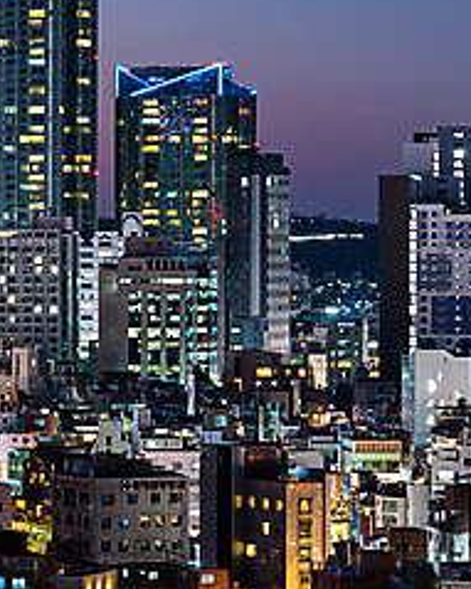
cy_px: 200
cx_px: -148
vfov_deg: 9.7
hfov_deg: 7.6
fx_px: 3487
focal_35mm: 200
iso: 160
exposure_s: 2.5
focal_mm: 85
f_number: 5.6
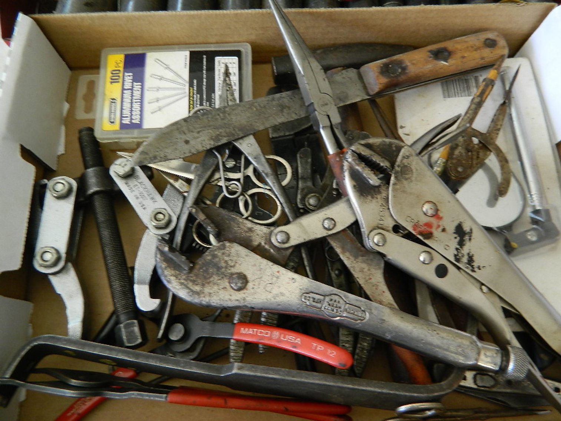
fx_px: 405
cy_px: 210
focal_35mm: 25
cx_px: 280
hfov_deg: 69.4
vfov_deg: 54.9
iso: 110
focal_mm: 4.5
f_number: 3.1
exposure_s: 1/30
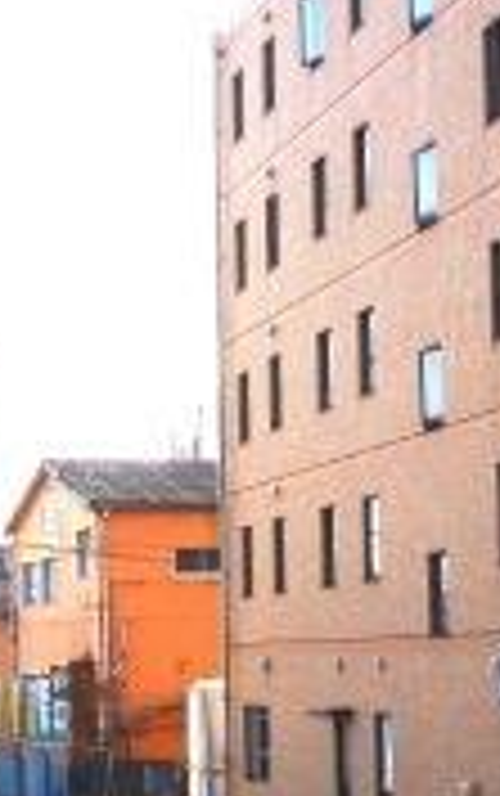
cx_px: 360
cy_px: 549
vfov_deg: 22.0
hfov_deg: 13.9
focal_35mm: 94
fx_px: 2044
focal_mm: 5.8
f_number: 4.3
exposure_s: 1/320
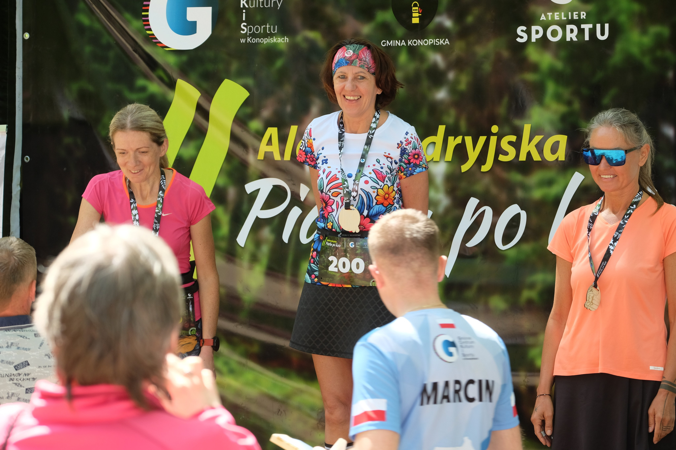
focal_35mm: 150
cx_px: 338
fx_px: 2817
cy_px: 225
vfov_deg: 9.1
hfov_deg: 13.7
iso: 400
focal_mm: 100
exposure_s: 1/125
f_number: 5.6
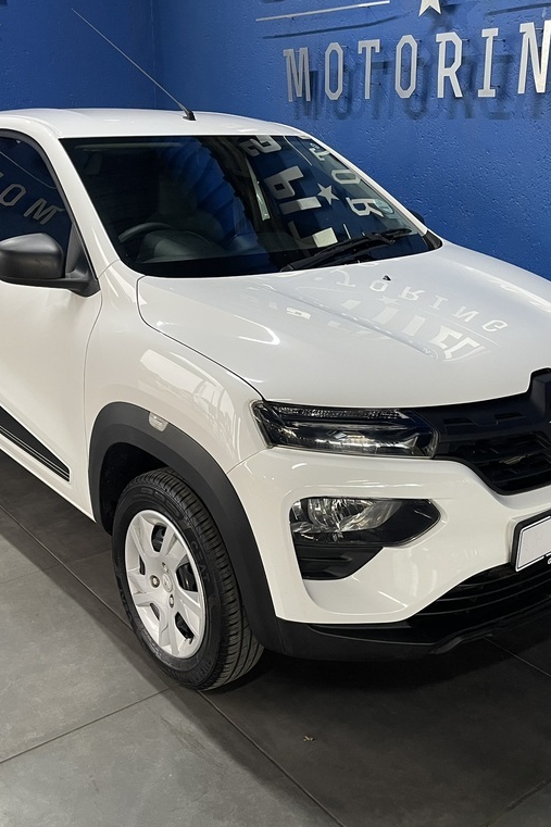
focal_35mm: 35
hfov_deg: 37.8
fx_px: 804
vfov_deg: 54.4
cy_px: 411
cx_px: 274
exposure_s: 1/50
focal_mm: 5.1
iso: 200
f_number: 1.6
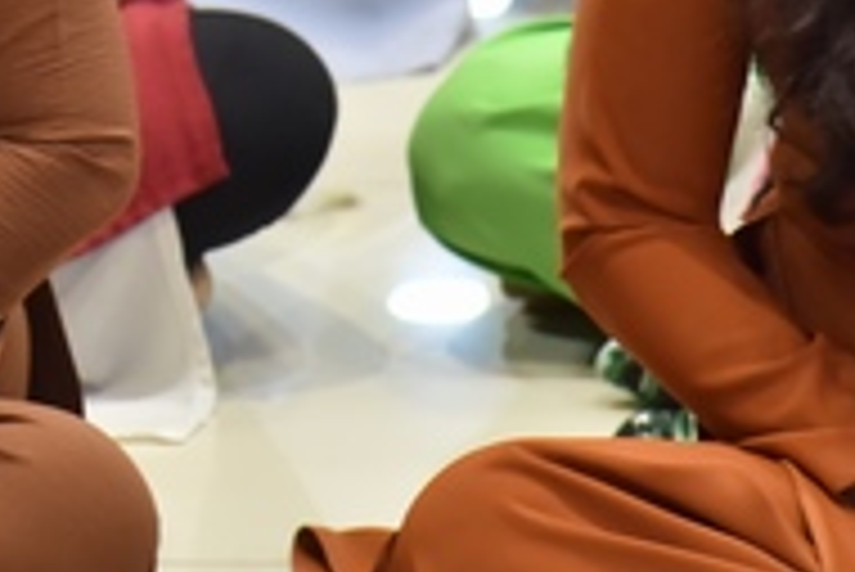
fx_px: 9745
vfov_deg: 3.3
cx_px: -306
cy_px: -324
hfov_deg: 5.0
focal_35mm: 410
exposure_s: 1/80
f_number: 4
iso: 1250
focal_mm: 120
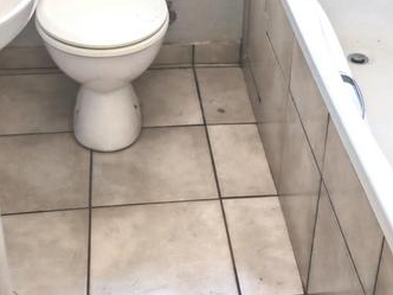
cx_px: 245
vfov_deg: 22.1
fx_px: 738
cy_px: 34
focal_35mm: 65
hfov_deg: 29.7
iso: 125
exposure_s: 1/100
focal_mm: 6.67
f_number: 1.9
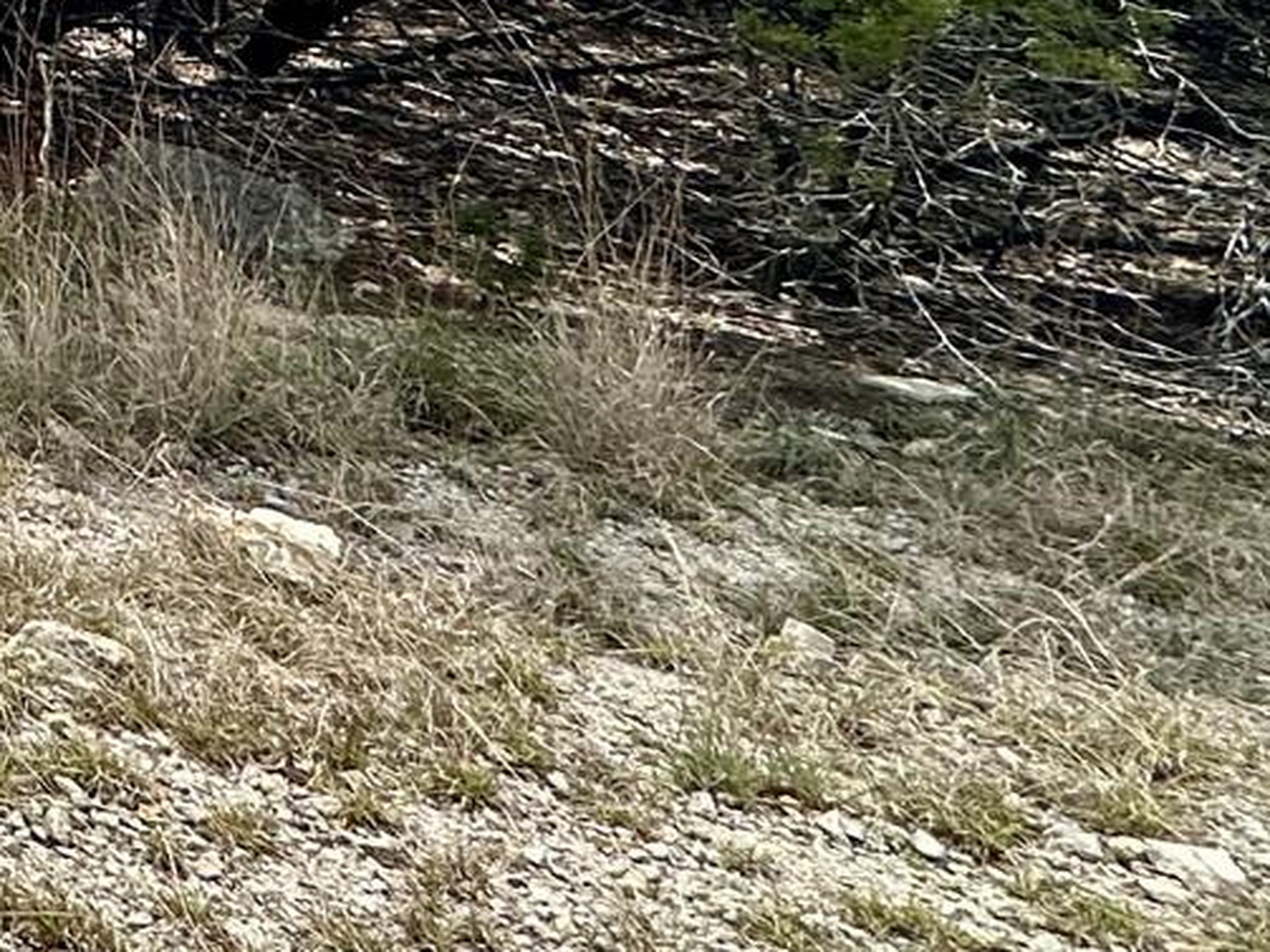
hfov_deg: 19.3
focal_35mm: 57
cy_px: -422
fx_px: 2091
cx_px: -1262
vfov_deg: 21.9
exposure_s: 1/1103
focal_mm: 2.22
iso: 40
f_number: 2.2
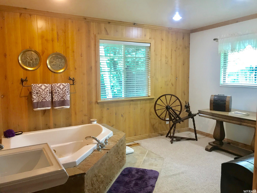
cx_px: 128
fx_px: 208
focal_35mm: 28
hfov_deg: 63.4
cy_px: 96
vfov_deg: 49.7
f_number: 1.8
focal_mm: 3.99
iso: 40
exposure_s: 1/20
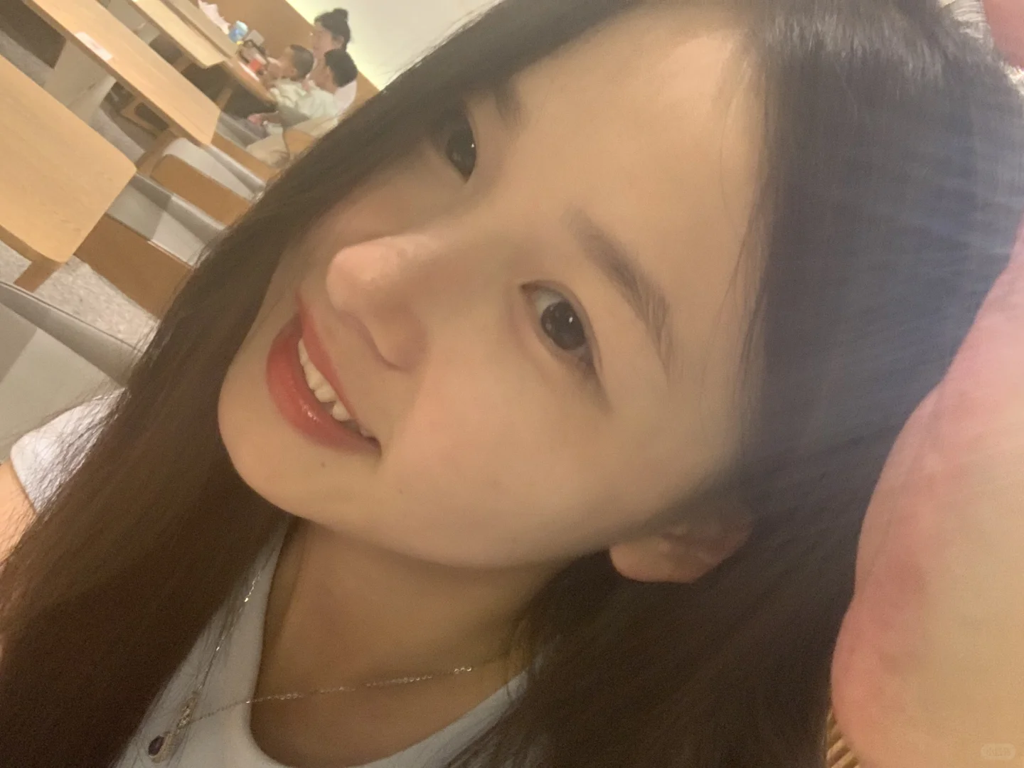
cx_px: 512
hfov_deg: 56.8
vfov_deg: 44.2
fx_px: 947
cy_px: 384
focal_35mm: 32
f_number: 2.2
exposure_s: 1/33
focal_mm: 2.87
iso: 250
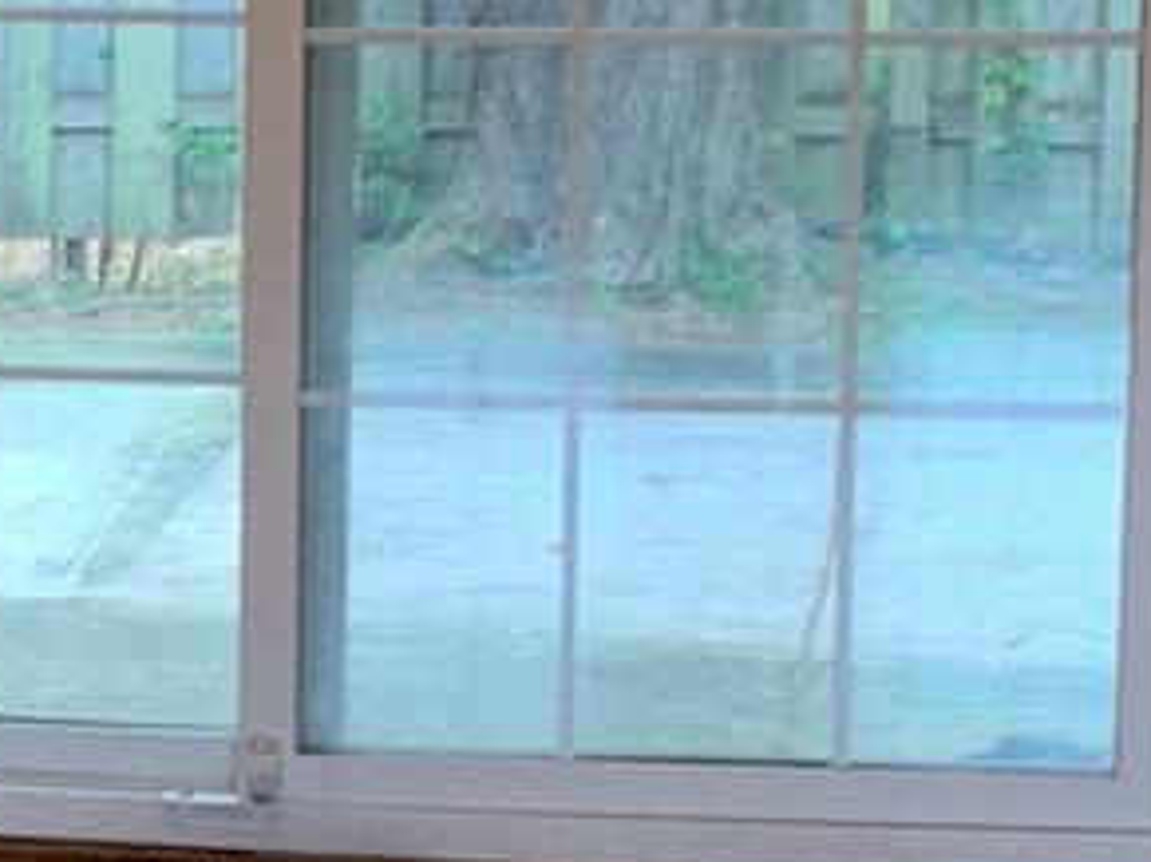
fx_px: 6082
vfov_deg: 8.1
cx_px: -249
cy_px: 597
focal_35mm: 183
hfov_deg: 10.6
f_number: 1.8
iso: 50
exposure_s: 1/60
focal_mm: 4.25
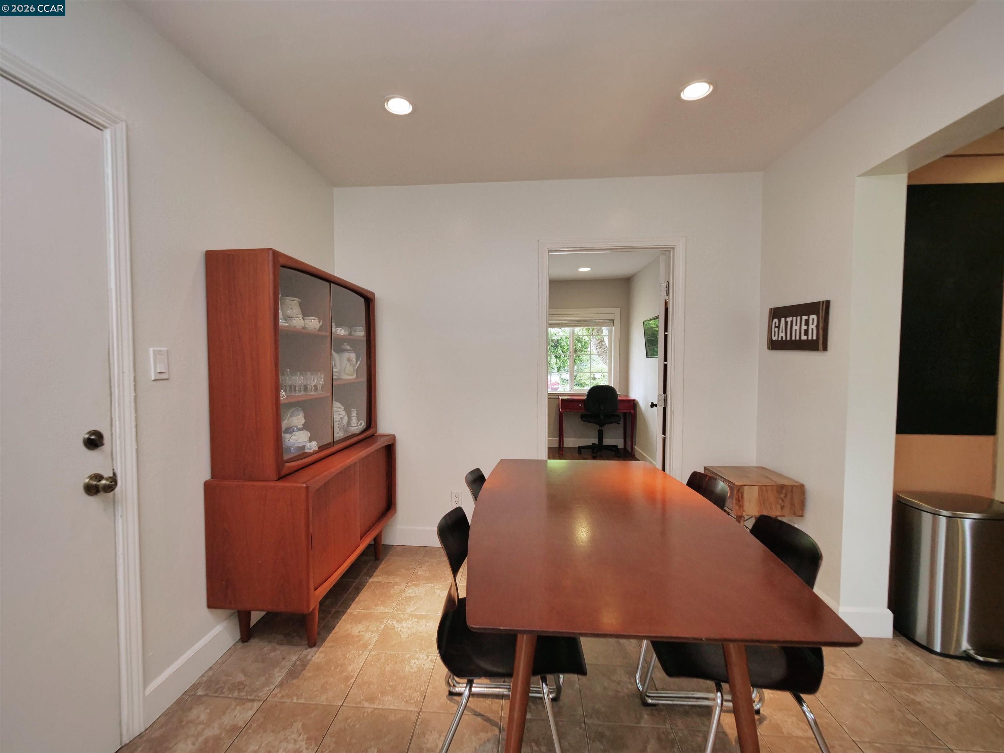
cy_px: 376
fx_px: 406
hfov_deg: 102.1
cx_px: 502
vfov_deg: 85.7
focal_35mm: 14
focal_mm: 7
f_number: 3.5
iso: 800
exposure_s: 1/160
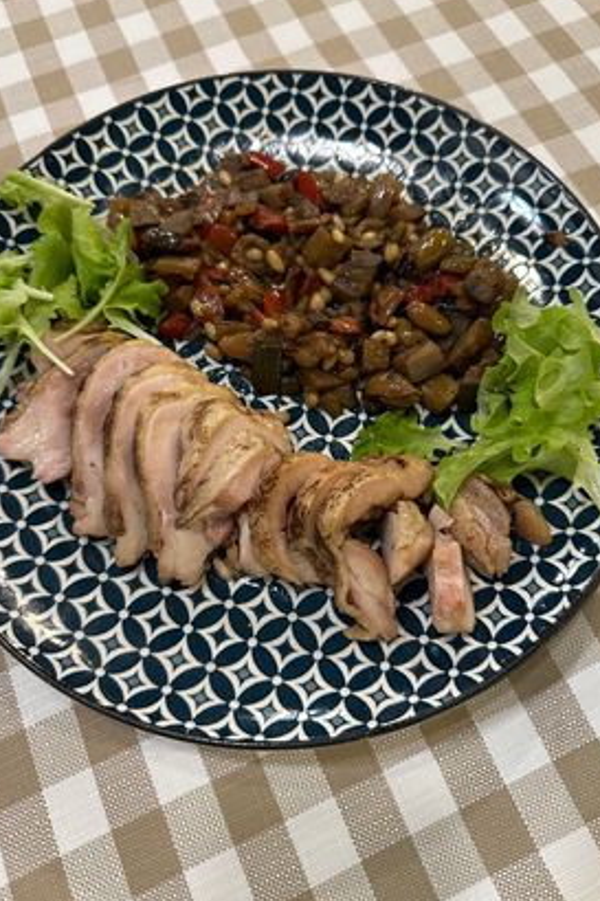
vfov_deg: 69.4
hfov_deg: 49.5
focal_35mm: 26
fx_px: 650
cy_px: 438
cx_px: 299
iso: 500
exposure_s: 1/50
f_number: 1.78
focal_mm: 6.86
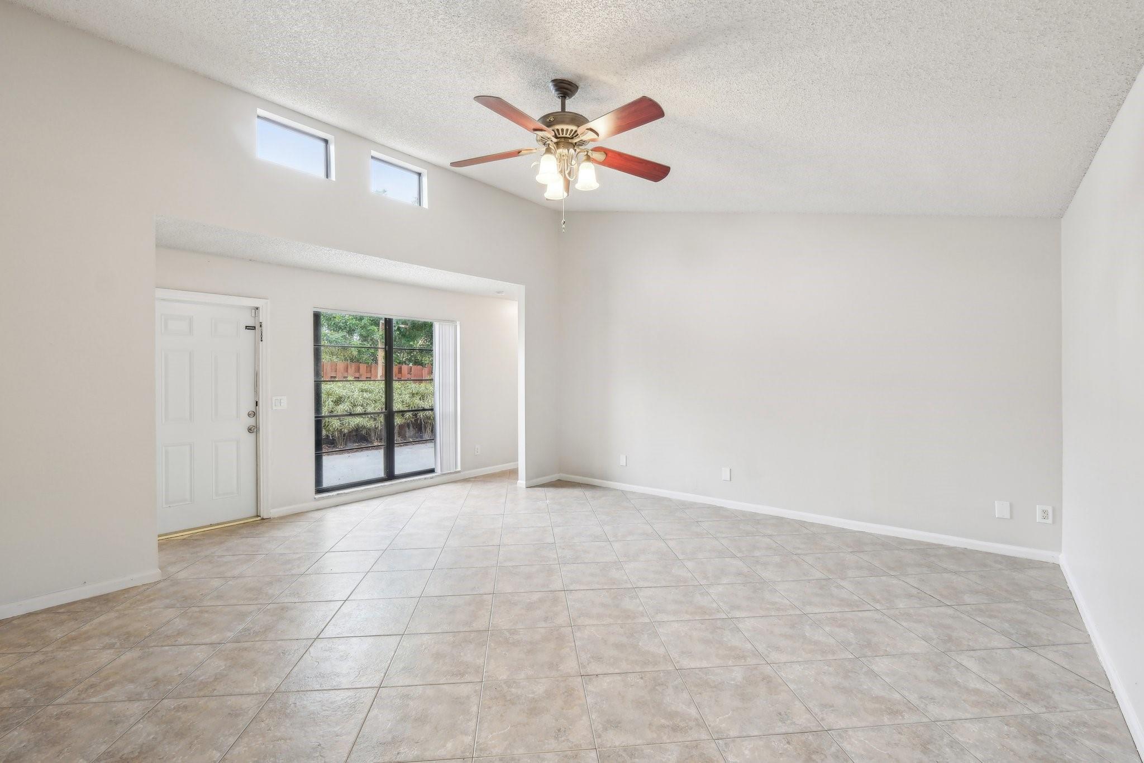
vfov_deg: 77.3
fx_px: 477
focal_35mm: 15
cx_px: 572
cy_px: 382
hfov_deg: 100.4
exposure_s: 1/12
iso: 400
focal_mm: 10
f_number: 8
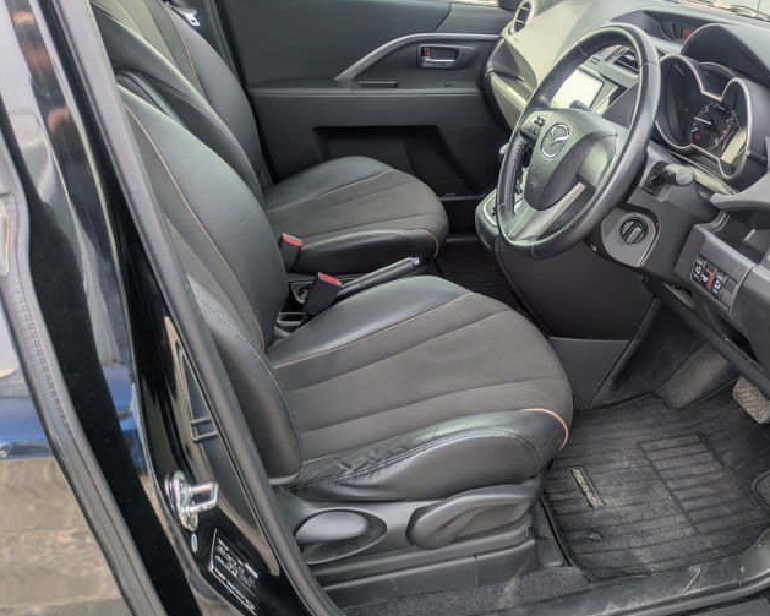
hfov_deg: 56.5
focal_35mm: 31
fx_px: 706
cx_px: 484
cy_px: 326
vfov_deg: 47.1
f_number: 1.89
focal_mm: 5.43
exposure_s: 1/288
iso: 43
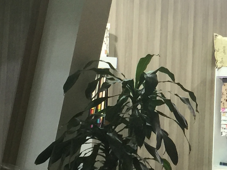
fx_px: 833
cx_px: 290
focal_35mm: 127
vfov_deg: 11.7
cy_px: 65
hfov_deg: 14.9
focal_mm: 4.15
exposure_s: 1/33
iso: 50
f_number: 2.2
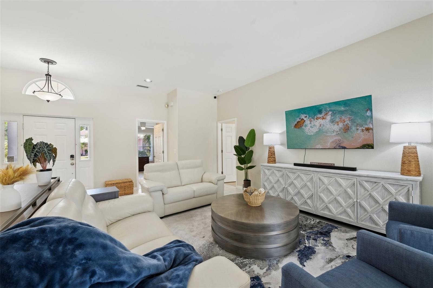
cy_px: 144
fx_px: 168
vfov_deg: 81.1
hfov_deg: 104.3
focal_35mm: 14
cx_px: 216
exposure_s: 1/25
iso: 400
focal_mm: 14
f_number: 8
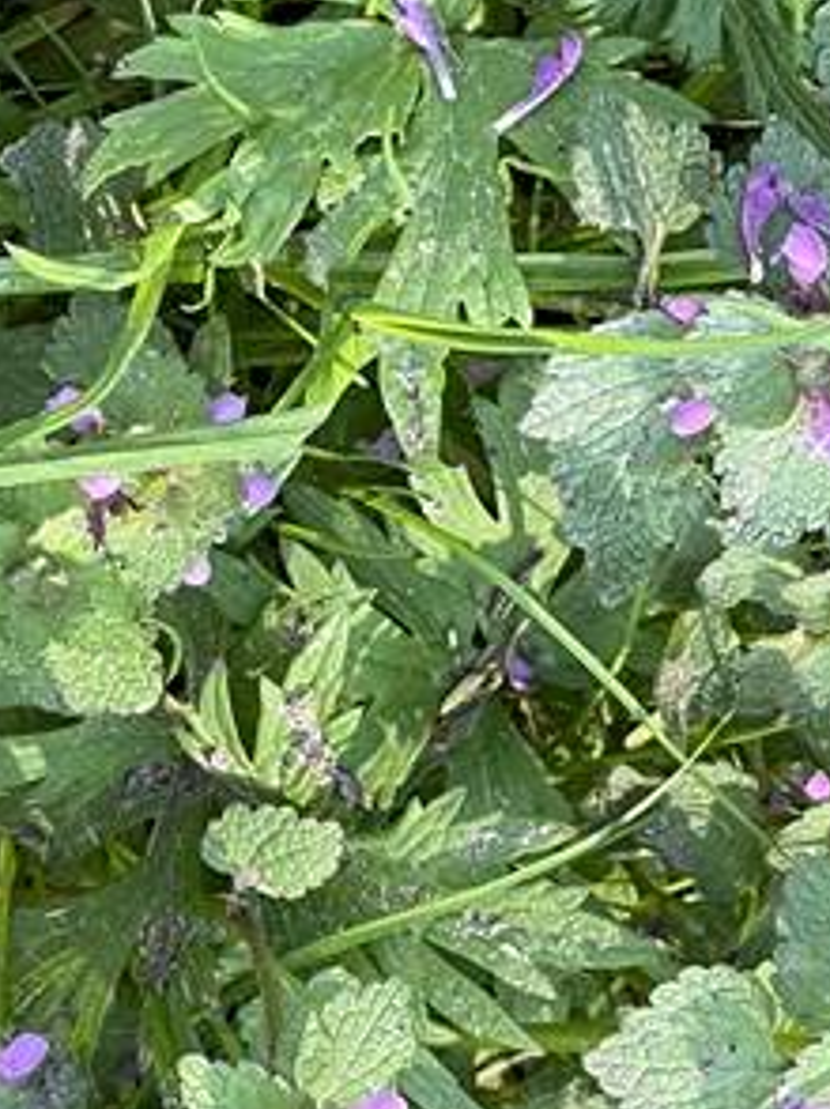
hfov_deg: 6.6
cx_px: 589
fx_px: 7140
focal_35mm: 223
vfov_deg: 8.9
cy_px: 162
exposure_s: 1/99
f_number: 2.2
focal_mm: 7.5
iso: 64
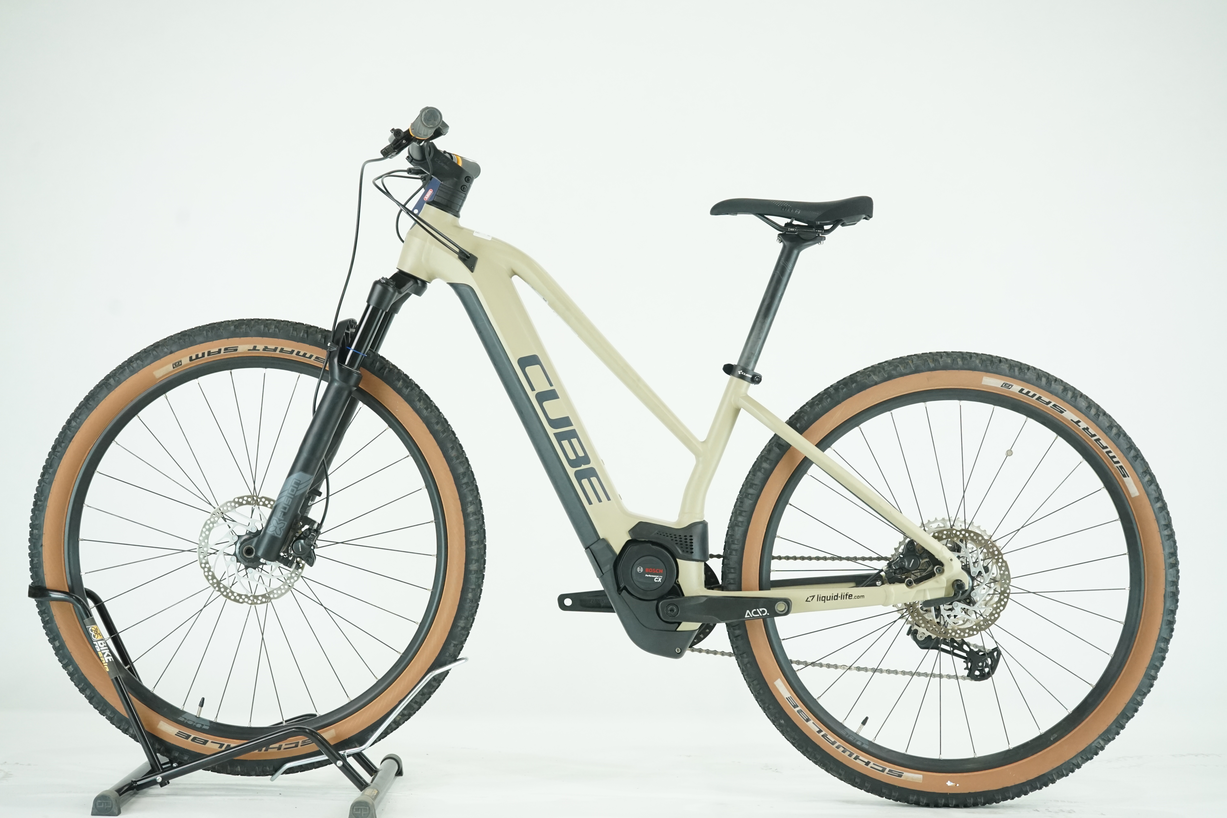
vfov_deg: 24.2
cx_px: 614
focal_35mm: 56
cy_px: 409
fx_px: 1909
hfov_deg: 35.6
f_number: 6.3
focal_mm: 56
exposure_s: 1/200
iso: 2500
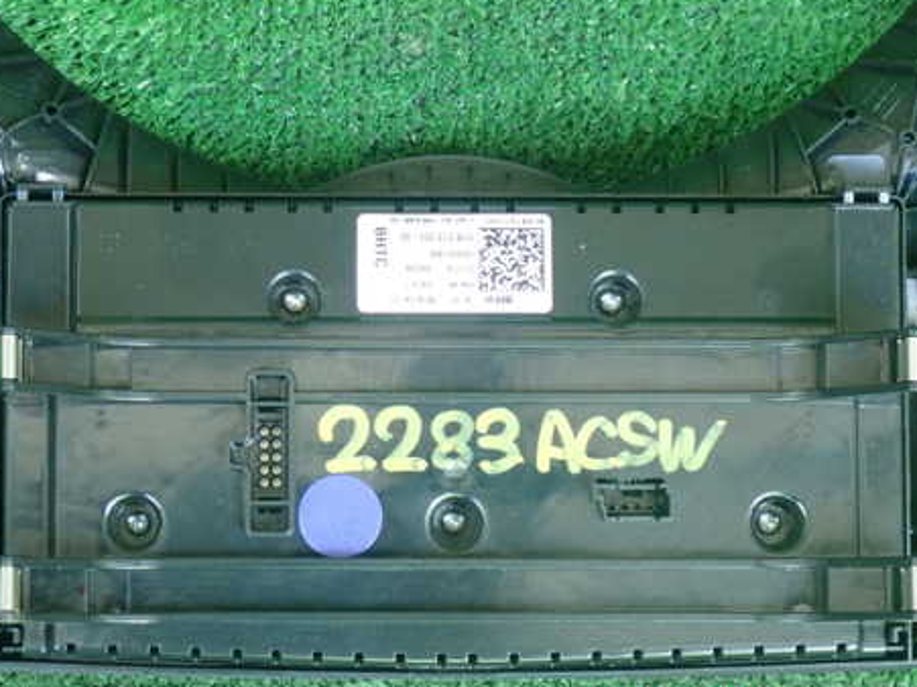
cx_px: 449
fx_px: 3522
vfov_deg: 11.1
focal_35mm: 133
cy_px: 280
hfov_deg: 14.8
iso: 800
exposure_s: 1/60
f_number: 4.9
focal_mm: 18
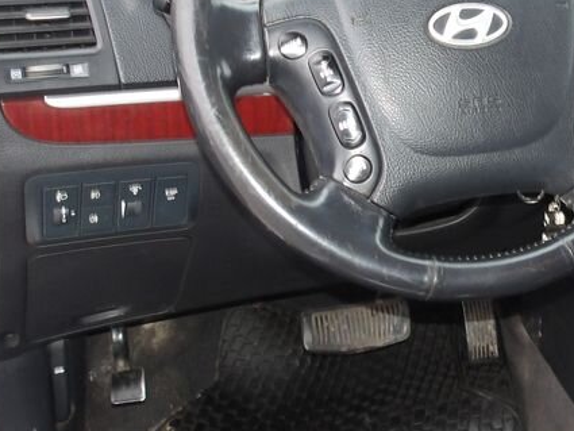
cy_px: 74
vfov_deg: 22.2
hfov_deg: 28.1
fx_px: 1078
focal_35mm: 65
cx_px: 566
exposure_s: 1/27
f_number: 3
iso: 200
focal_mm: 4.9
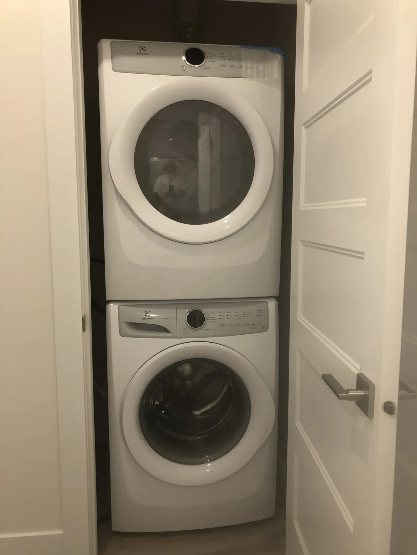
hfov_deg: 49.7
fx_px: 450
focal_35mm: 28
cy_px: 278
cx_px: 208
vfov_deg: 63.4
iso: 40
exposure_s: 1/17
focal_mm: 4
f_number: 1.8
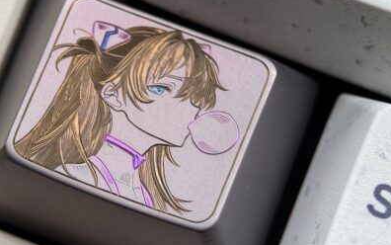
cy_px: 108
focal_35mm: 77
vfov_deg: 17.0
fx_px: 821
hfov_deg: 26.7
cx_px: 137
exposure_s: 1/394
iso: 64
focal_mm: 6.76
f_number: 1.78
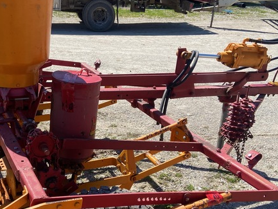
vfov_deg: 30.0
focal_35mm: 48
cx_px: 86
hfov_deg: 39.0
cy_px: 141
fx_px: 386
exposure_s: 1/1927
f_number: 1.8
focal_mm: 4.25
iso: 32
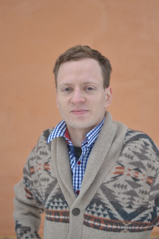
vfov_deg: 27.0
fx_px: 497
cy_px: 120
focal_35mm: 75
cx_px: 80
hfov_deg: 18.2
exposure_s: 1/2000
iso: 400
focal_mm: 50
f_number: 1.8
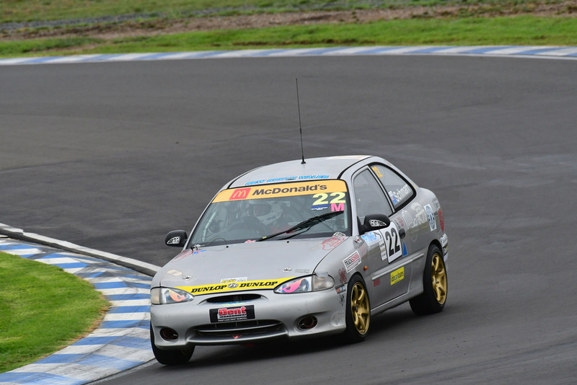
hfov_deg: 2.7
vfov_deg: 1.8
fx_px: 12025
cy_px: 192
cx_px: 288
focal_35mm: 750
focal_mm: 500
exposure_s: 1/640
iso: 1000
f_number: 9
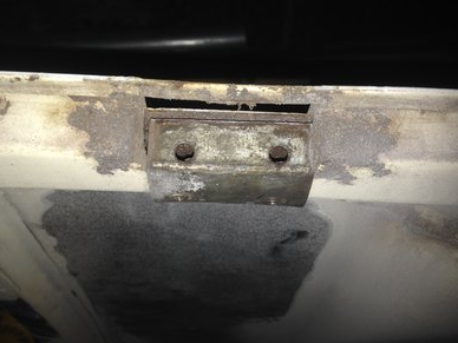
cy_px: 172
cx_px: 230
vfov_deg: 41.8
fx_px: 450
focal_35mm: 34
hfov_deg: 54.0
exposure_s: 1/56
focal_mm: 4.12
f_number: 2.4
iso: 50
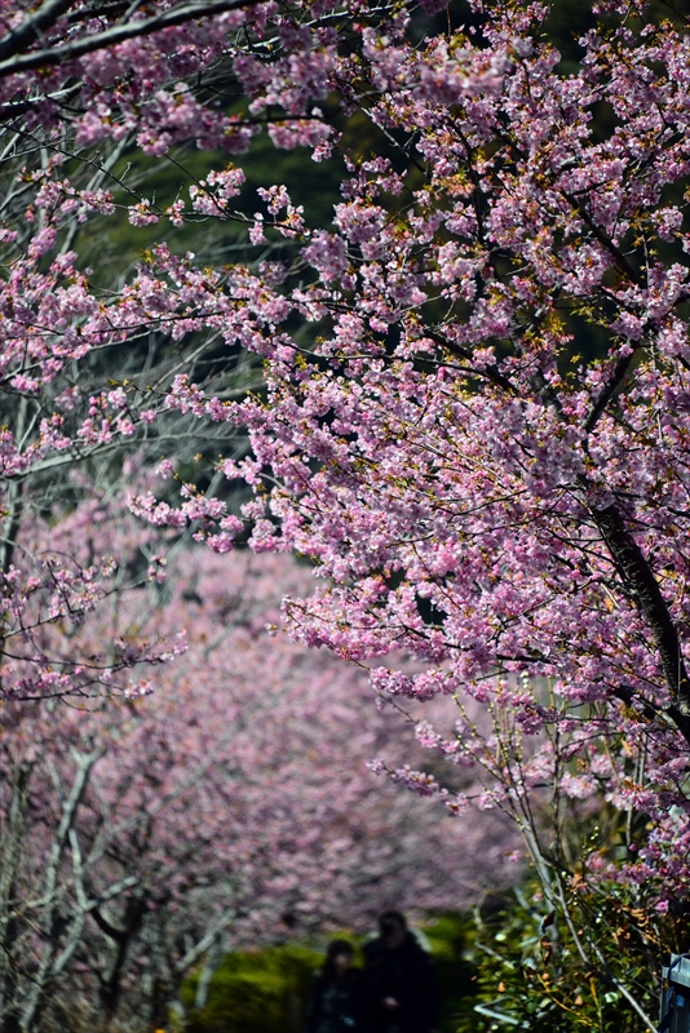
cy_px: 516
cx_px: 345
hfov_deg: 4.6
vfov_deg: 6.9
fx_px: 8617
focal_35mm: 300
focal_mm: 300
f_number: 5.6
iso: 400
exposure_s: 1/2000
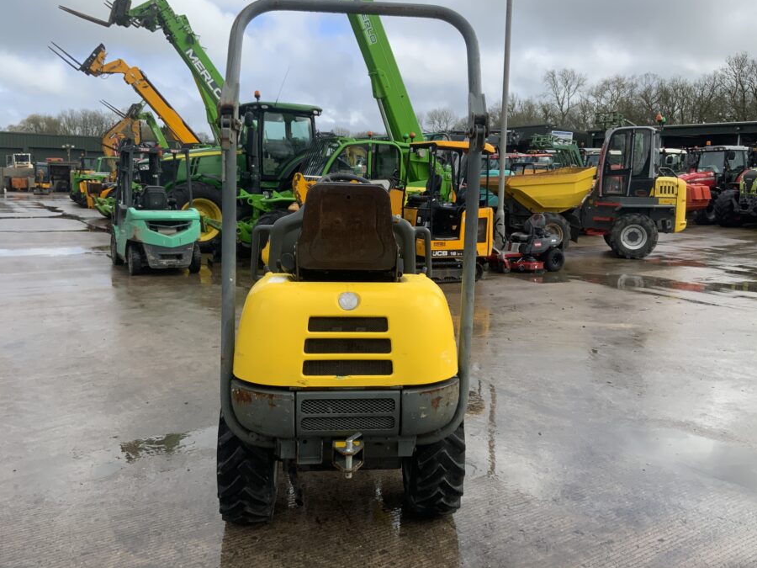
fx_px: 722
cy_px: 266
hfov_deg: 55.3
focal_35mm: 33
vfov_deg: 42.9
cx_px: 404
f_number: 1.8
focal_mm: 3
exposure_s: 1/1221
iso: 16
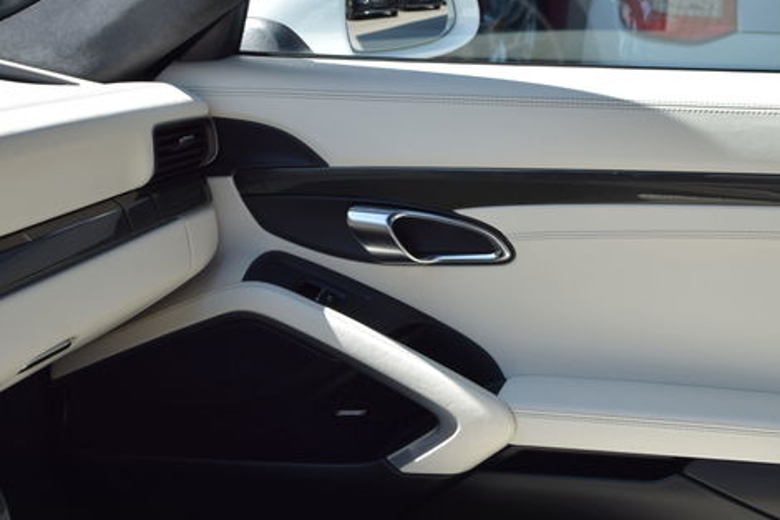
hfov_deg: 23.7
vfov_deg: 15.9
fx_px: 1859
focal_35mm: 86
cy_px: 254
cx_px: 451
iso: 200
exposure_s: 1/250
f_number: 8
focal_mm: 35
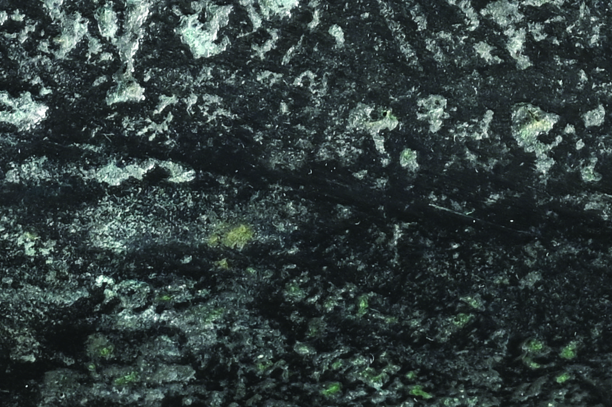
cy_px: -222
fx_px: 3381
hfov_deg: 10.3
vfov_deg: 6.8
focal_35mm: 199
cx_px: 550
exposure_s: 1/100
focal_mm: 35
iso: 320
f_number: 14
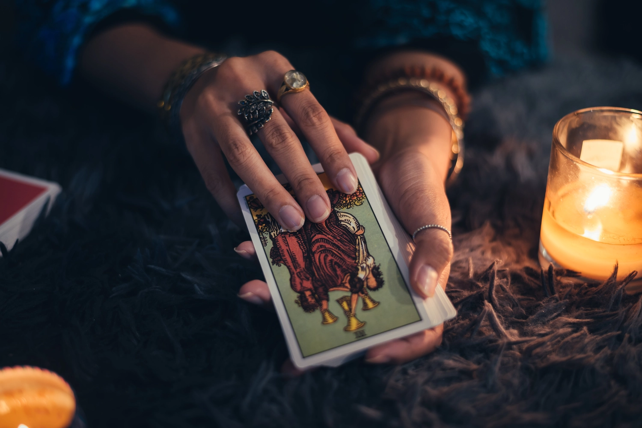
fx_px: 892
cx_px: 321
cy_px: 214
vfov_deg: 27.0
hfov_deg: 39.6
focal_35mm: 50
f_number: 2
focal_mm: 50
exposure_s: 1/15
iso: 320
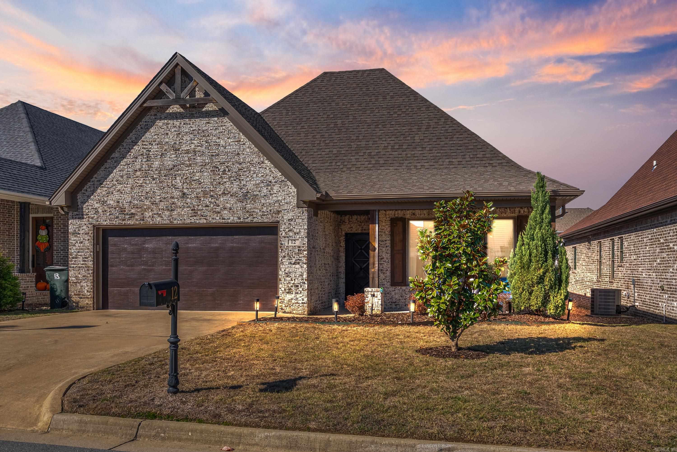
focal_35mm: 31
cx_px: 338
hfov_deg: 60.3
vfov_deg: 42.4
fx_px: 583
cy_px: 226
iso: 250
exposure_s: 1/100
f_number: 9
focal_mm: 31
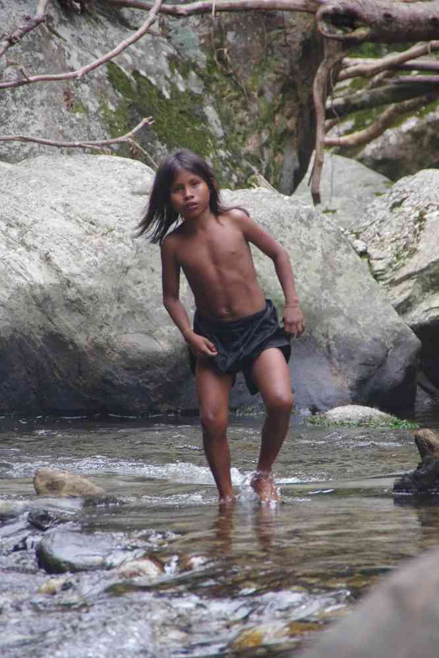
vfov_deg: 6.2
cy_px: 329
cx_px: 220
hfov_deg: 4.2
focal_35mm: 330
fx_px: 6036
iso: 3200
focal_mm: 220
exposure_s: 1/250
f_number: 8
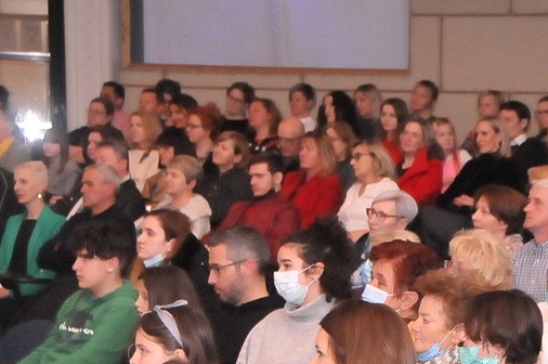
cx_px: 483
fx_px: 2402
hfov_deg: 12.9
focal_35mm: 158
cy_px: 362
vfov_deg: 8.6
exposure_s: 1/100
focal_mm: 52
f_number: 5
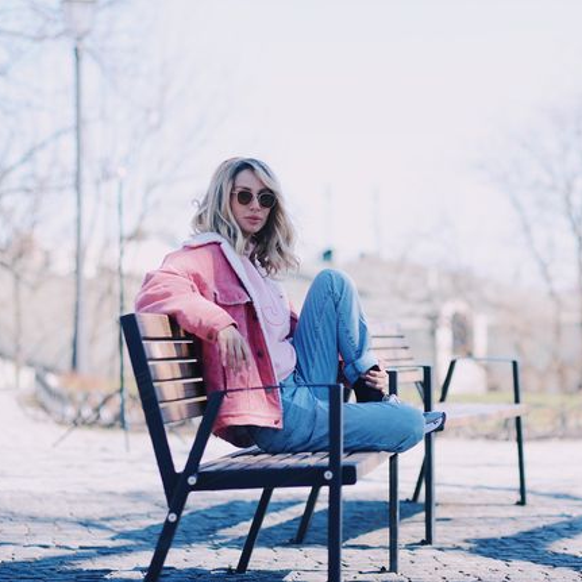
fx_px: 2073
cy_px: 291
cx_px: 365
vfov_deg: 16.0
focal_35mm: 109
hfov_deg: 16.0
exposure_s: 1/1000
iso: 100
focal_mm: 85
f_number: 4
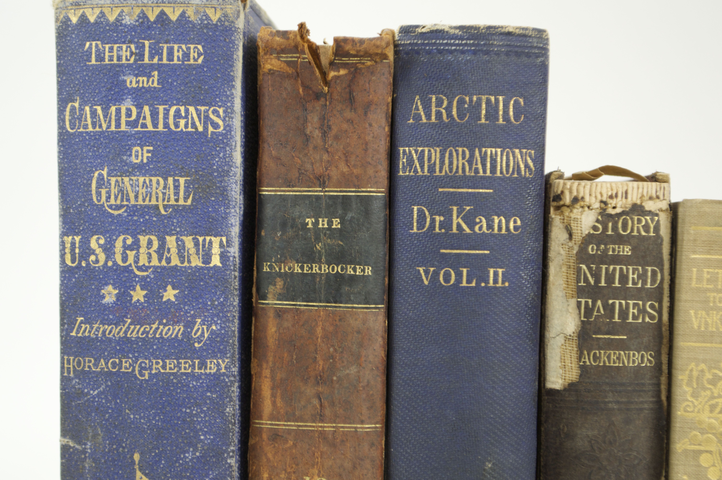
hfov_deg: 24.6
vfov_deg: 16.5
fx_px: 1653
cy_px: 240
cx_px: 361
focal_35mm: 82
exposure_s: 1/20
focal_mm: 55
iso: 400
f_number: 5.6
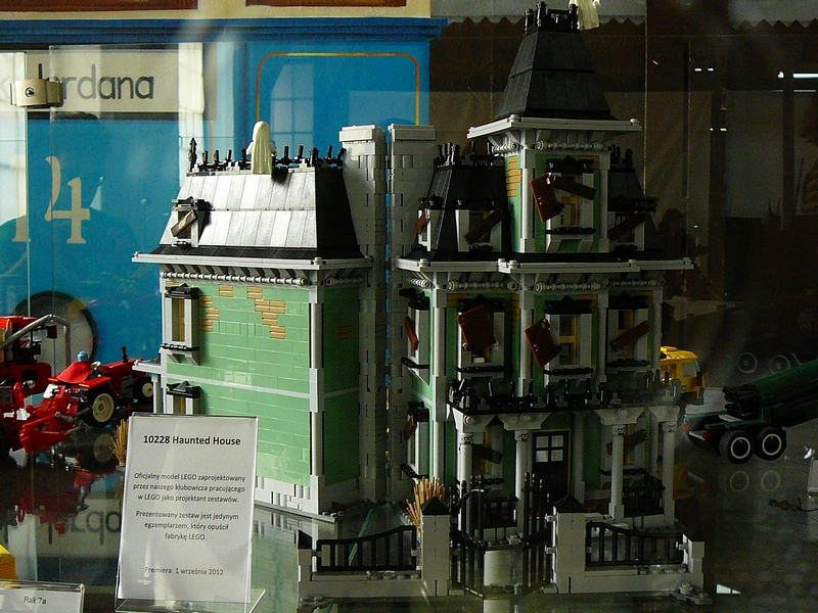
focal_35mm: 42
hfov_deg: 44.8
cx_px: 409
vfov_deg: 34.3
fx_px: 992
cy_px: 306
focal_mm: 5.2
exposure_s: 1/30
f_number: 2.8
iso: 200
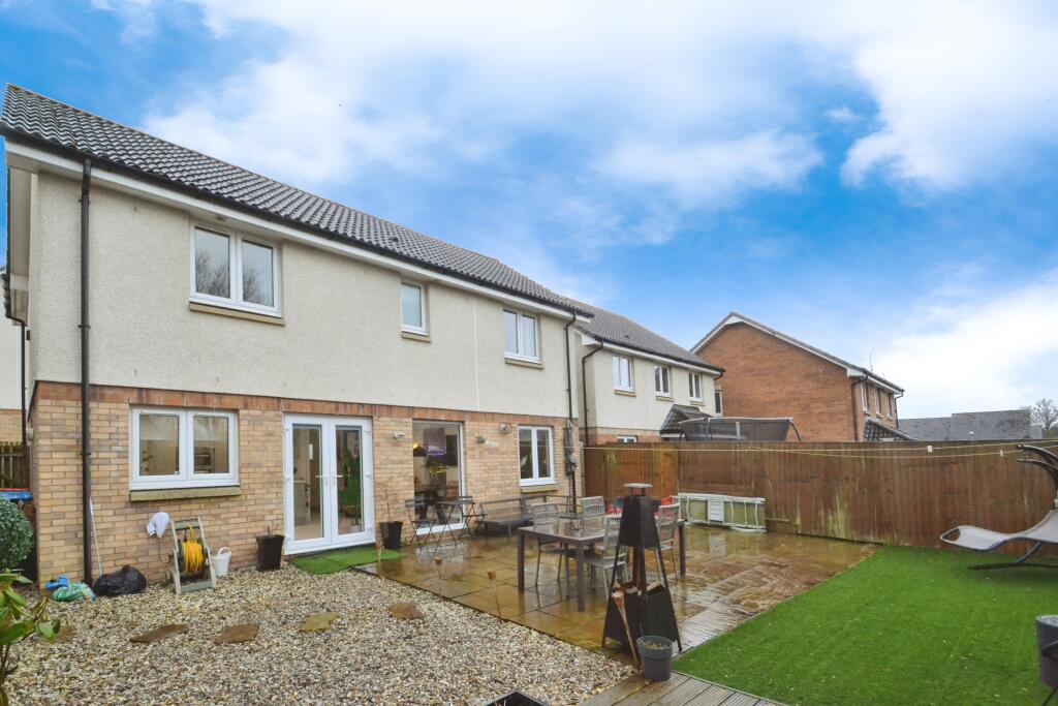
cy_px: 353
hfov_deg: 100.4
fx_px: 441
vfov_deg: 77.3
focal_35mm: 15
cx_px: 529
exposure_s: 1/320
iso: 3200
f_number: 9
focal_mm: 10
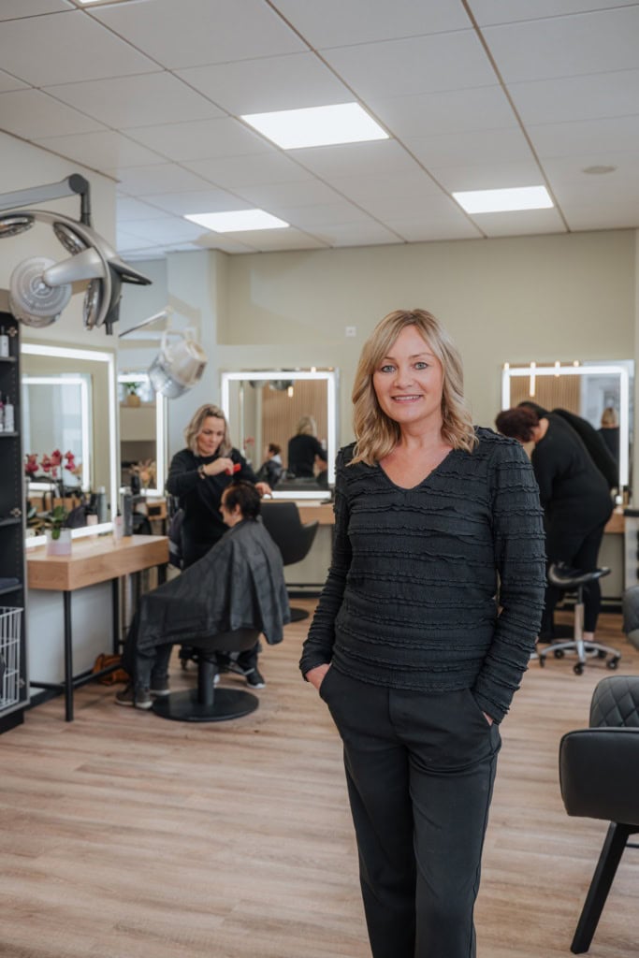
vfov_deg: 53.1
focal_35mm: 36
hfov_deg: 36.9
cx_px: 320
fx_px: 958
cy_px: 479
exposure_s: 1/125
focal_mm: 36
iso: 400
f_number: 3.5
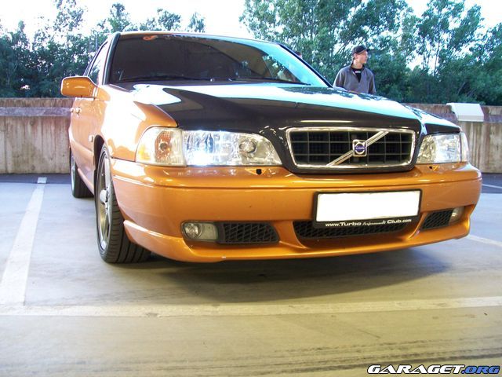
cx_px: 251
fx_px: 522
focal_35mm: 36
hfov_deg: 51.4
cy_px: 188
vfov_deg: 39.7
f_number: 2.7
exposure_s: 1/4
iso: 80
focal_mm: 6
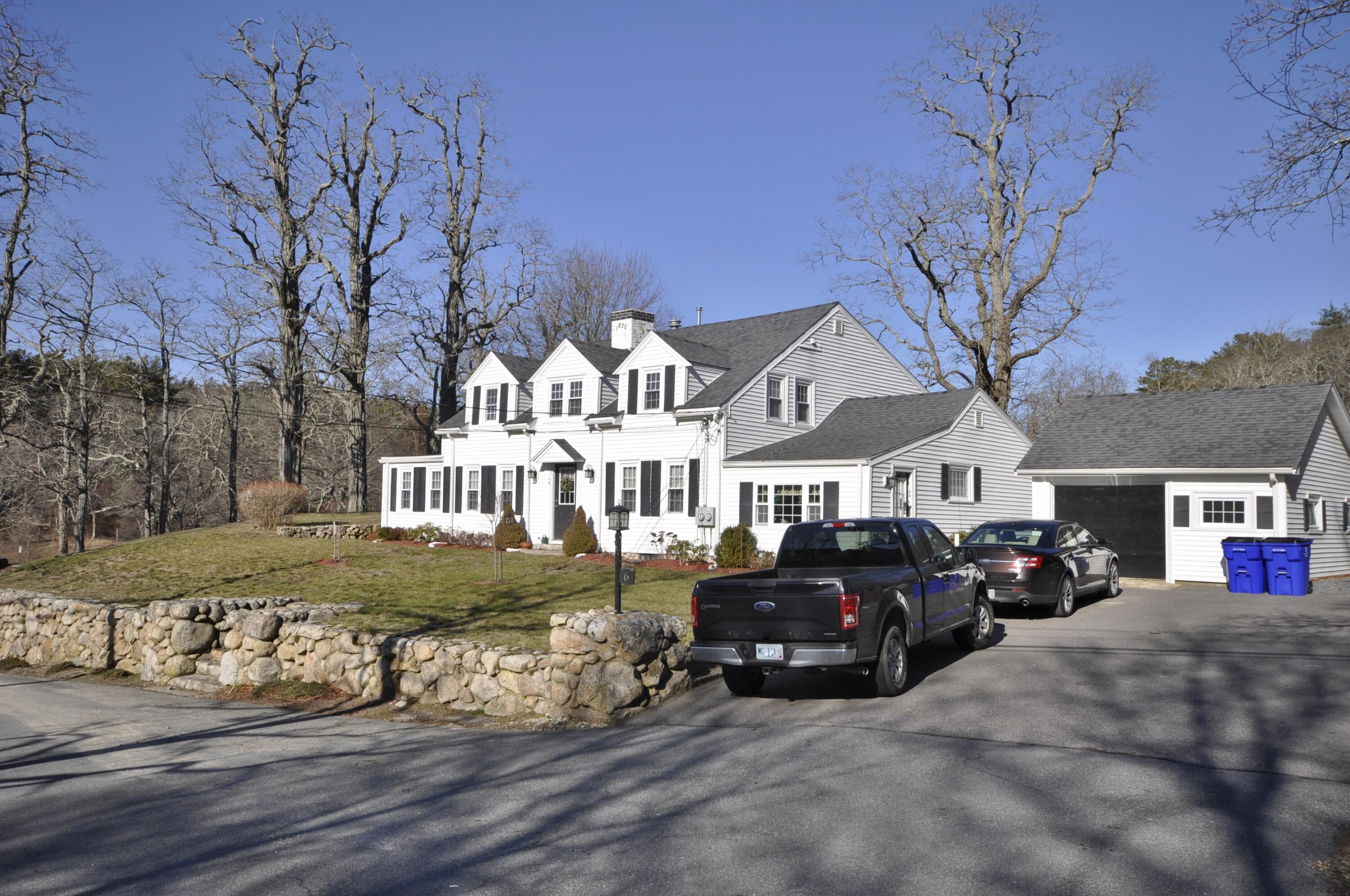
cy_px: 448
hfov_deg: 62.0
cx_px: 675
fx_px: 1124
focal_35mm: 30
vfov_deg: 43.5
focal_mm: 20
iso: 200
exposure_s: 1/320
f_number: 9
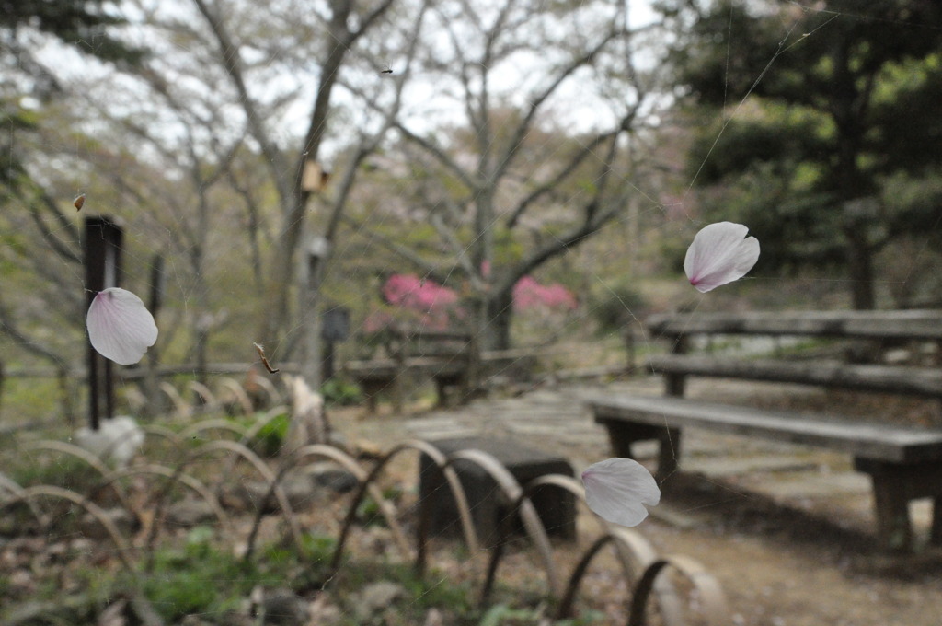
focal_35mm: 33
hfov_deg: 57.3
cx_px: 471
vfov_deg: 39.9
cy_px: 313
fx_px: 862
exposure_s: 1/1600
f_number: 10
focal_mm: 22
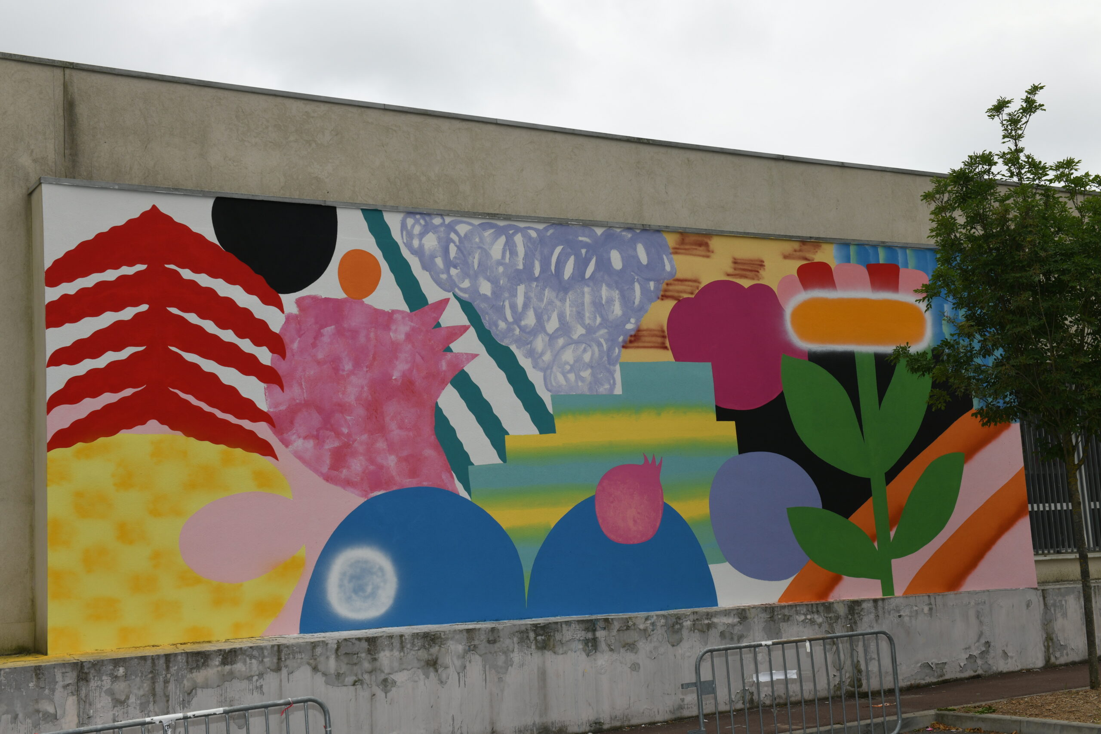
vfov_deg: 27.0
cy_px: 367
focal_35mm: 50
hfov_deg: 39.6
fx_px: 1529
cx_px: 550
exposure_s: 1/250
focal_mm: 50
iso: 200
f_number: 10
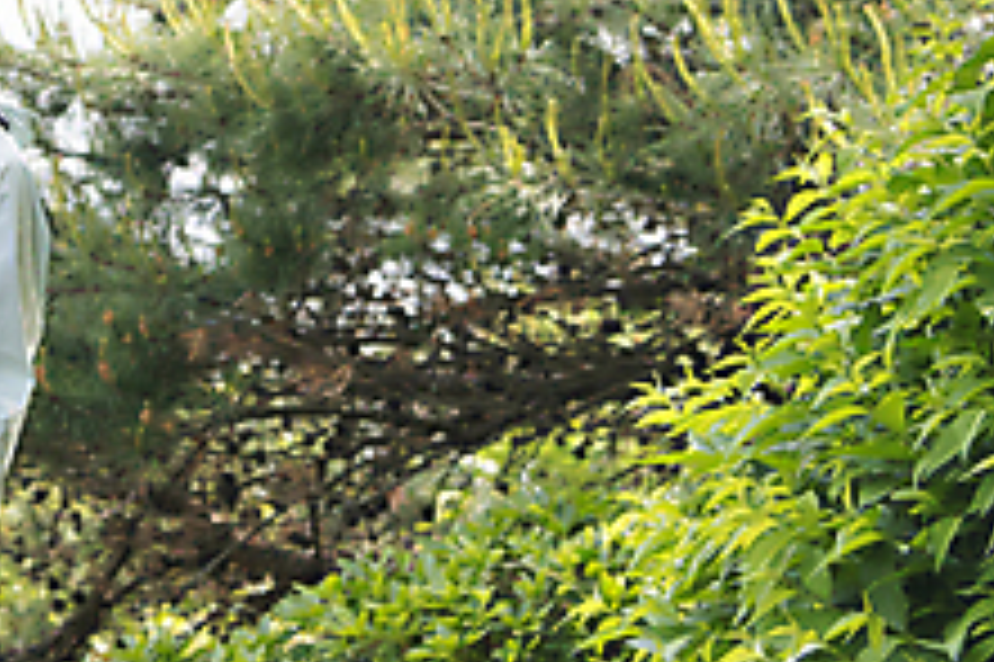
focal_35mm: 87
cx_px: -346
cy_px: -81
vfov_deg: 15.2
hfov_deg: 21.0
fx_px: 2400
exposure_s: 1/125
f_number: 3.5
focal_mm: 32
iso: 100
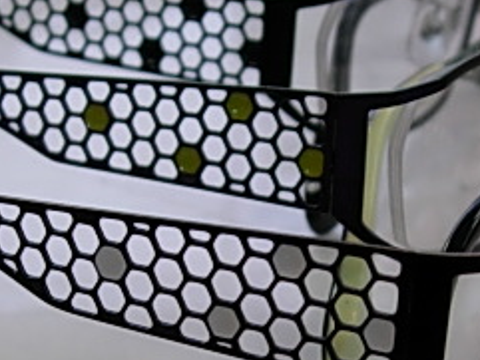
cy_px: 358
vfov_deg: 14.4
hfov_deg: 19.4
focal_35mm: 101
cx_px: 299
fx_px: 1401
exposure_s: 1/42.7
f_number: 2.8
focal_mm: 7.8
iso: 64
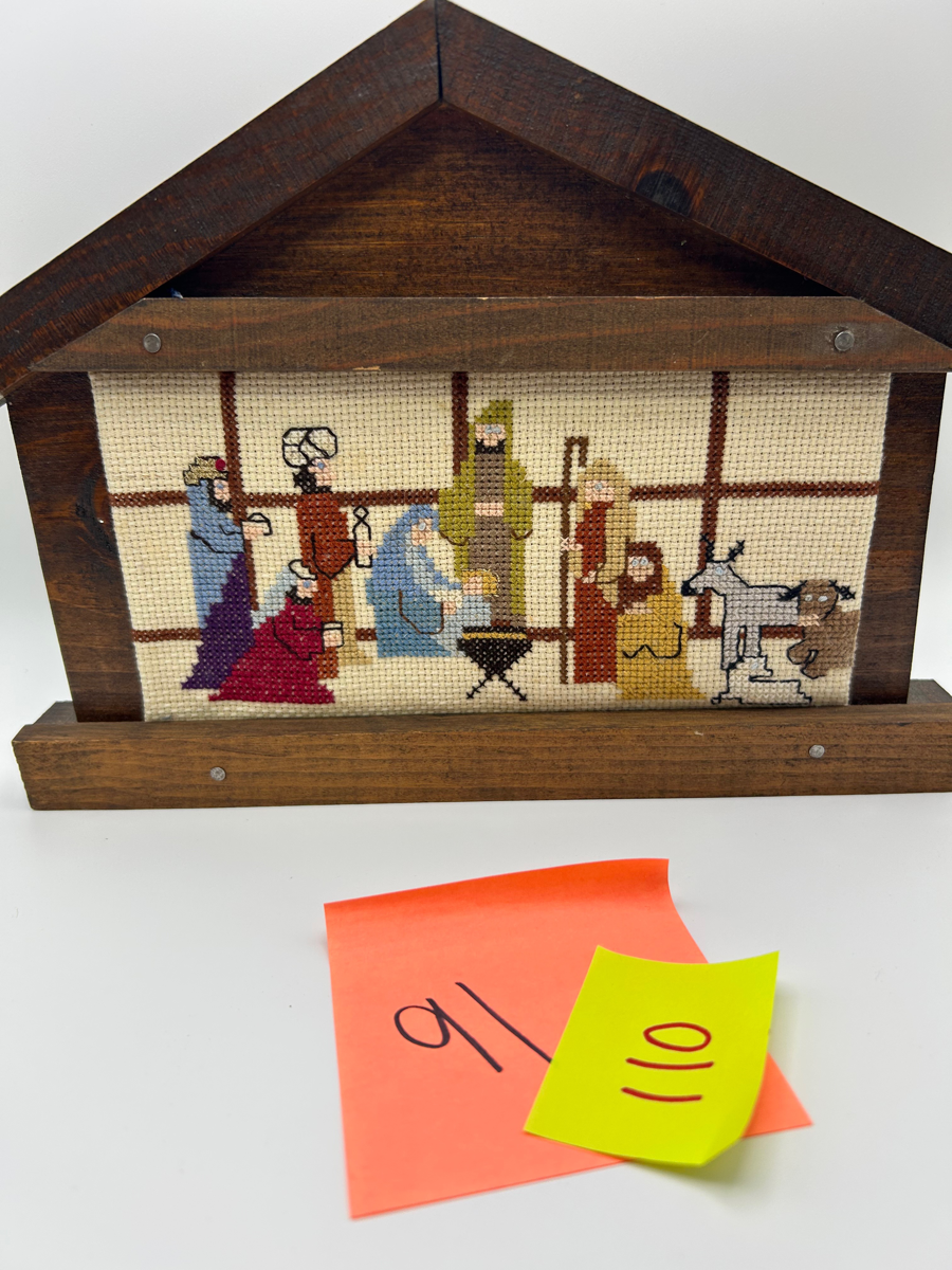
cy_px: 635
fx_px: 953
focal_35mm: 26
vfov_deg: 67.3
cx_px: 476
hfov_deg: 53.1
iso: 32
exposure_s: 1/143
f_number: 1.5
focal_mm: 5.7
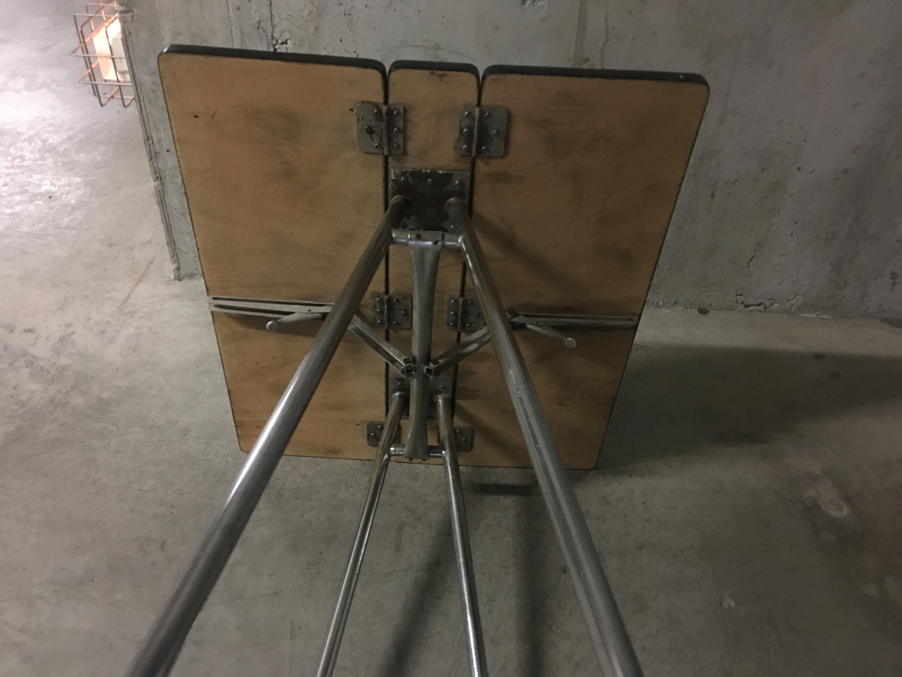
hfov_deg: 61.7
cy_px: 338
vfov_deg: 48.2
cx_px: 451
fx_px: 756
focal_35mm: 29
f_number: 2.2
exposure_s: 1/4
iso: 100
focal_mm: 4.15
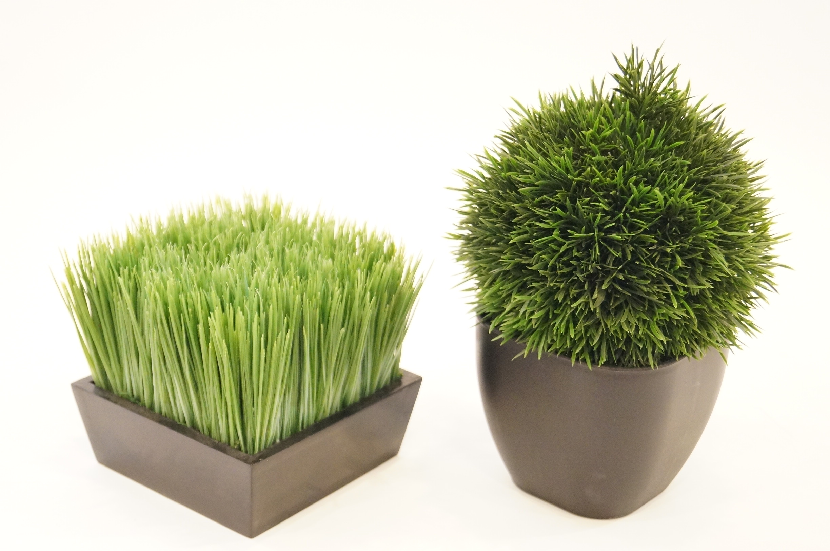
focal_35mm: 60
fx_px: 1381
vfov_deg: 22.5
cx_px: 415
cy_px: 276
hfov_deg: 33.4
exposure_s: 1/30
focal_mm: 40
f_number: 5
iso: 3200
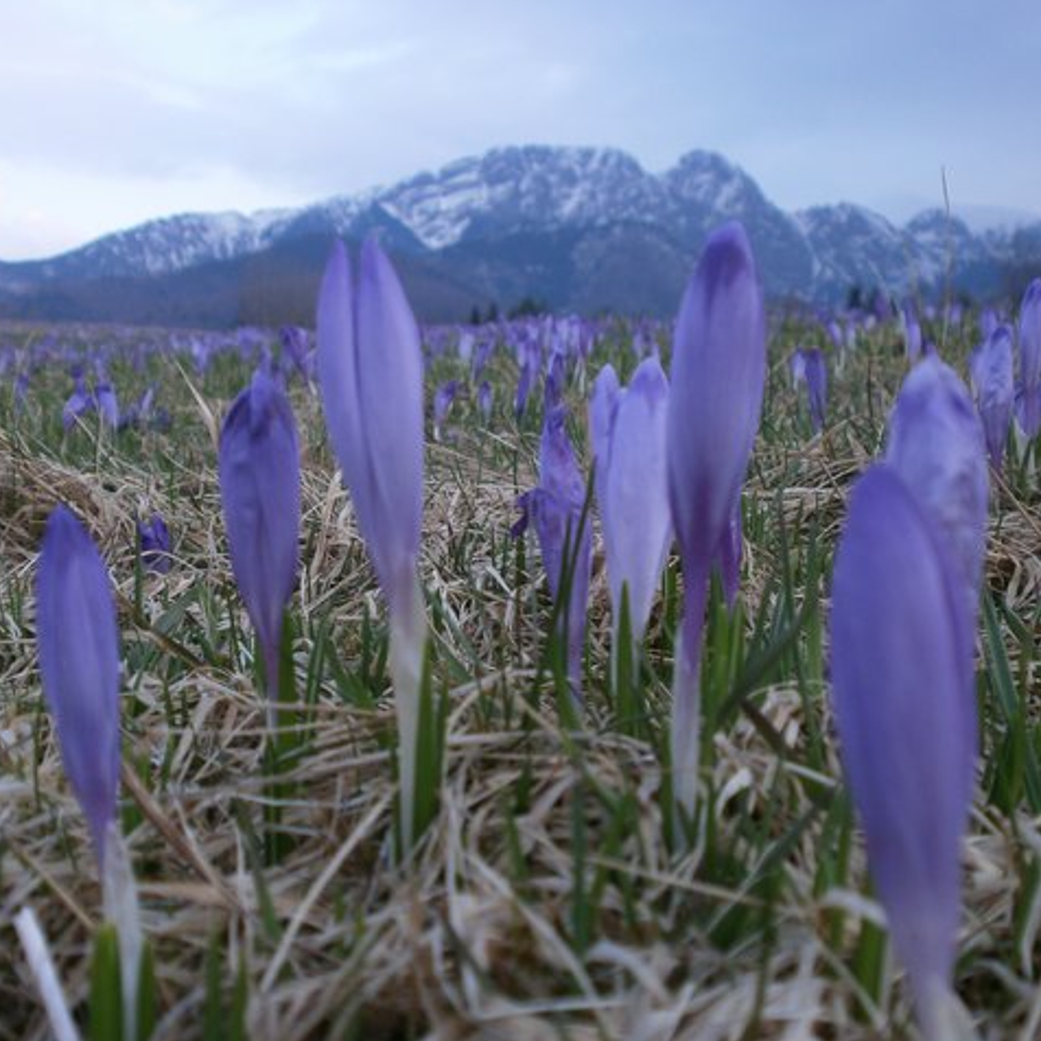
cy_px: 520
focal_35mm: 38
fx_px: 1293
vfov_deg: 43.9
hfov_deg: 43.8
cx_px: 553
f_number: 3.1
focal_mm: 5.8
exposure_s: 1/60
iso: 100
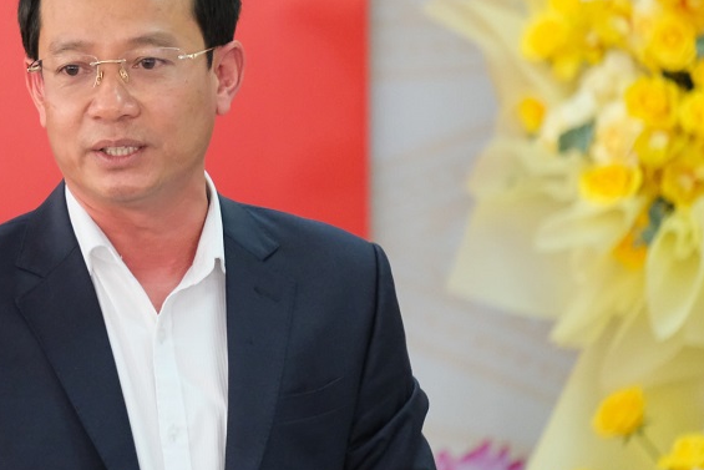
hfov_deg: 4.3
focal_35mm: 478
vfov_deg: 2.9
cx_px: 167
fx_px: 9349
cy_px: 162
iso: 6400
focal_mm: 200
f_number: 4.8
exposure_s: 1/240
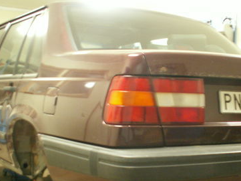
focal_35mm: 62
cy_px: 146
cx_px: 189
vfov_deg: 23.3
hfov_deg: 30.5
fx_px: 432
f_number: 2.8
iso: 160
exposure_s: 1/2.5
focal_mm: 5.86
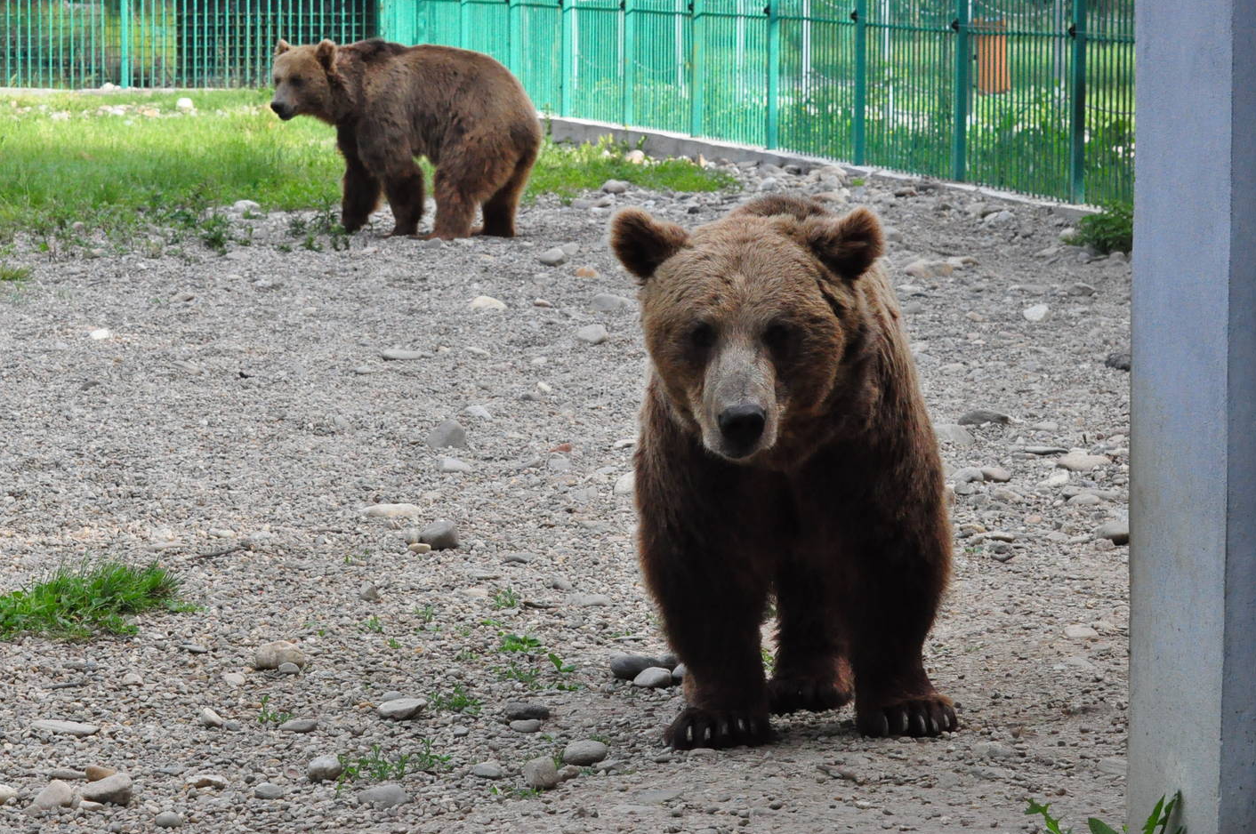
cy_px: 364
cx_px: 597
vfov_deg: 11.5
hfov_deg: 17.2
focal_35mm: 119
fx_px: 4147
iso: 3200
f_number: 9
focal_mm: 70
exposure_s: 1/1250
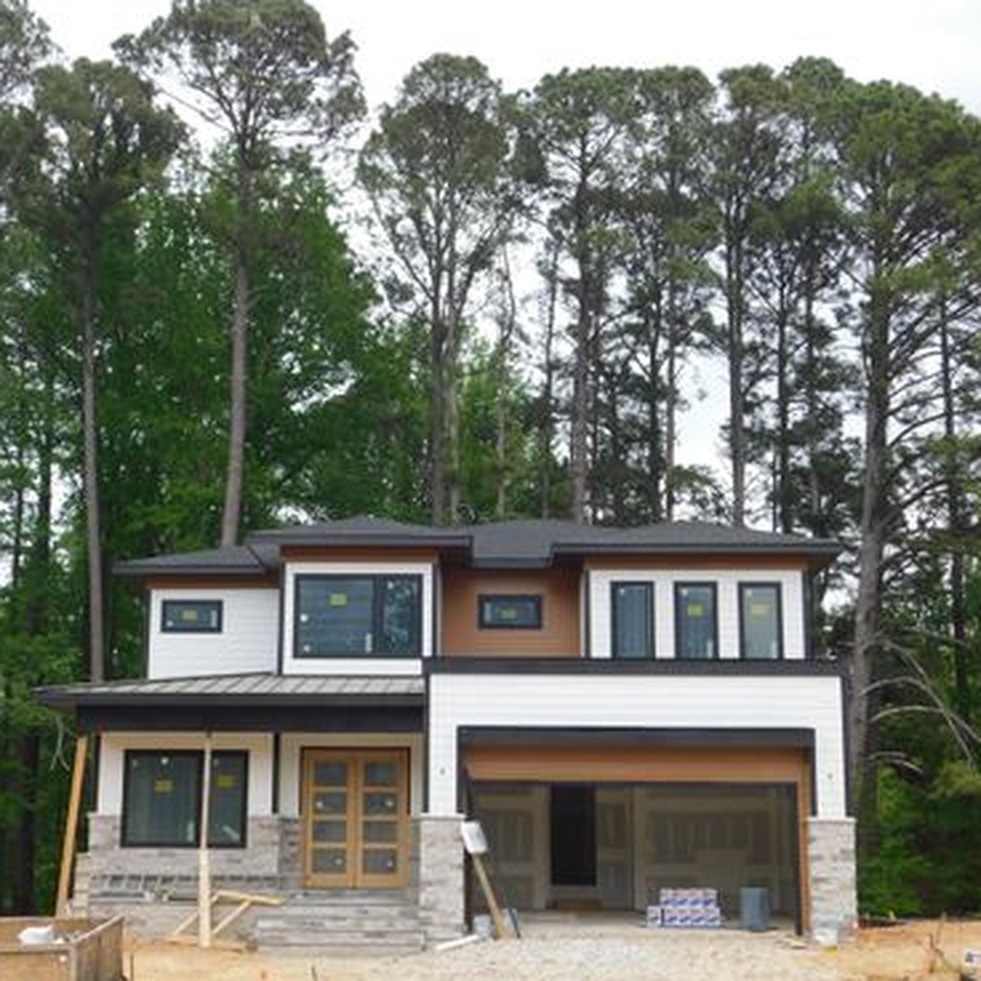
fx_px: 1731
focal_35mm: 54
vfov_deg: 31.6
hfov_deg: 31.6
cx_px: 437
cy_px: 492
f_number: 3.7
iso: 125
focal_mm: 8
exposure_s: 1/320
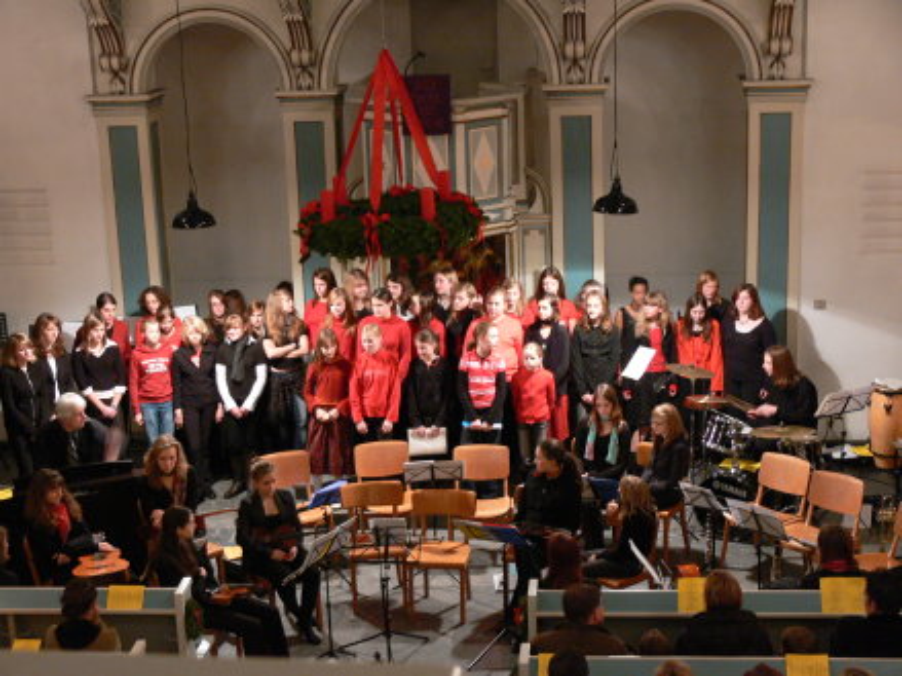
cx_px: 451
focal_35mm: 62
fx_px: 1615
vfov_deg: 23.6
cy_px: 338
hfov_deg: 31.2
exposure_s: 1/4
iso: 200
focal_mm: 13.1
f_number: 3.2
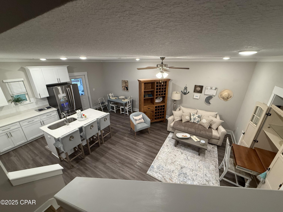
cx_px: 142
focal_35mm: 14
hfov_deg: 102.1
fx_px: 114
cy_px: 106
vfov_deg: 85.7
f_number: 2.2
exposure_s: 1/120
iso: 500
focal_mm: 2.22
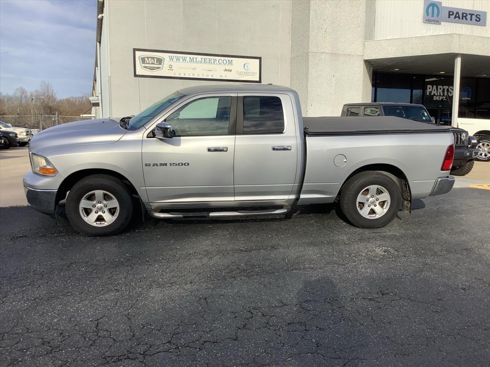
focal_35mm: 31
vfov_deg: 45.4
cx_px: 245
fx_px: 439
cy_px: 184
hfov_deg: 58.4
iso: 25
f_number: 2.4
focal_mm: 3.3
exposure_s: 1/1314
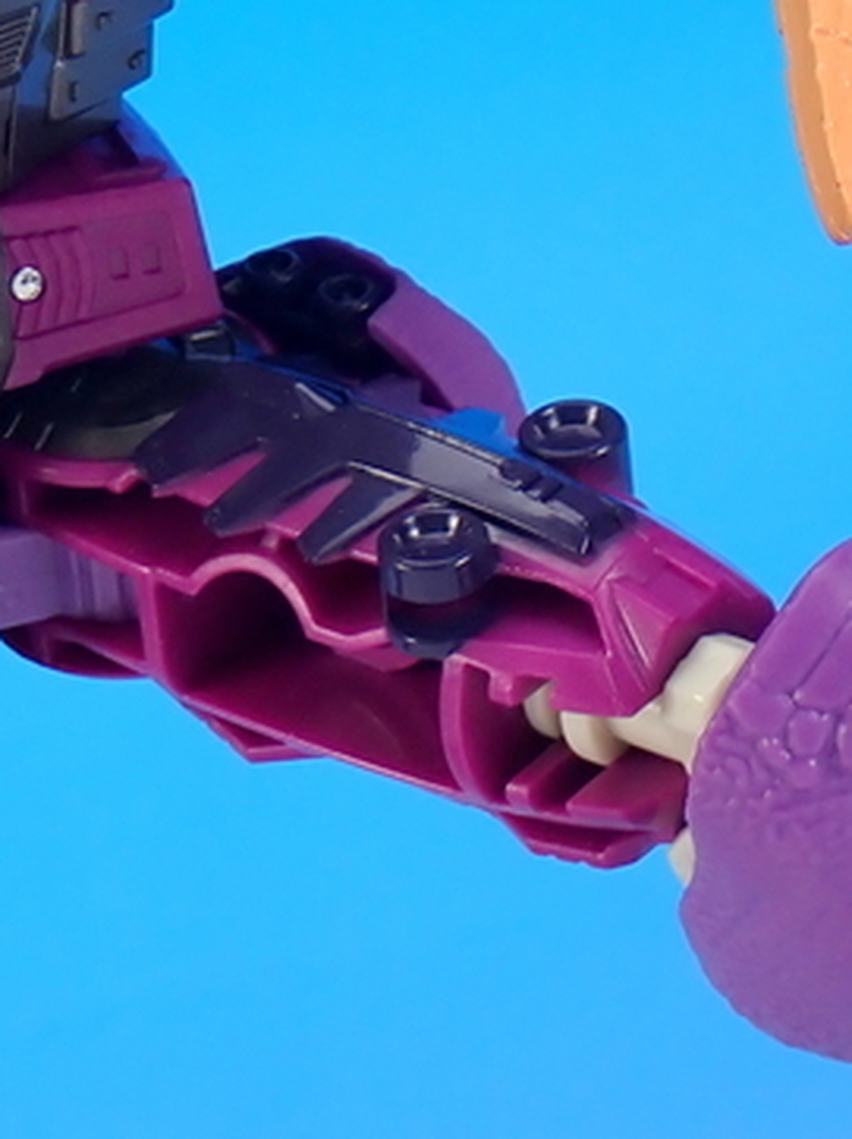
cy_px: 85
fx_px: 7163
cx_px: -123
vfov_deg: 9.0
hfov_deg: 6.8
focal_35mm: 218
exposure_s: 1
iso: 100
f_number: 16
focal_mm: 13.65
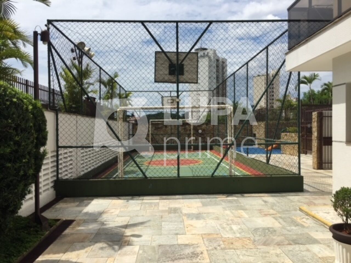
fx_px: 294
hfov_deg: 61.7
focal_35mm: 29
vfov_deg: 48.2
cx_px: 176
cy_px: 132
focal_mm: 4.15
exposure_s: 1/3597
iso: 32
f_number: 2.2
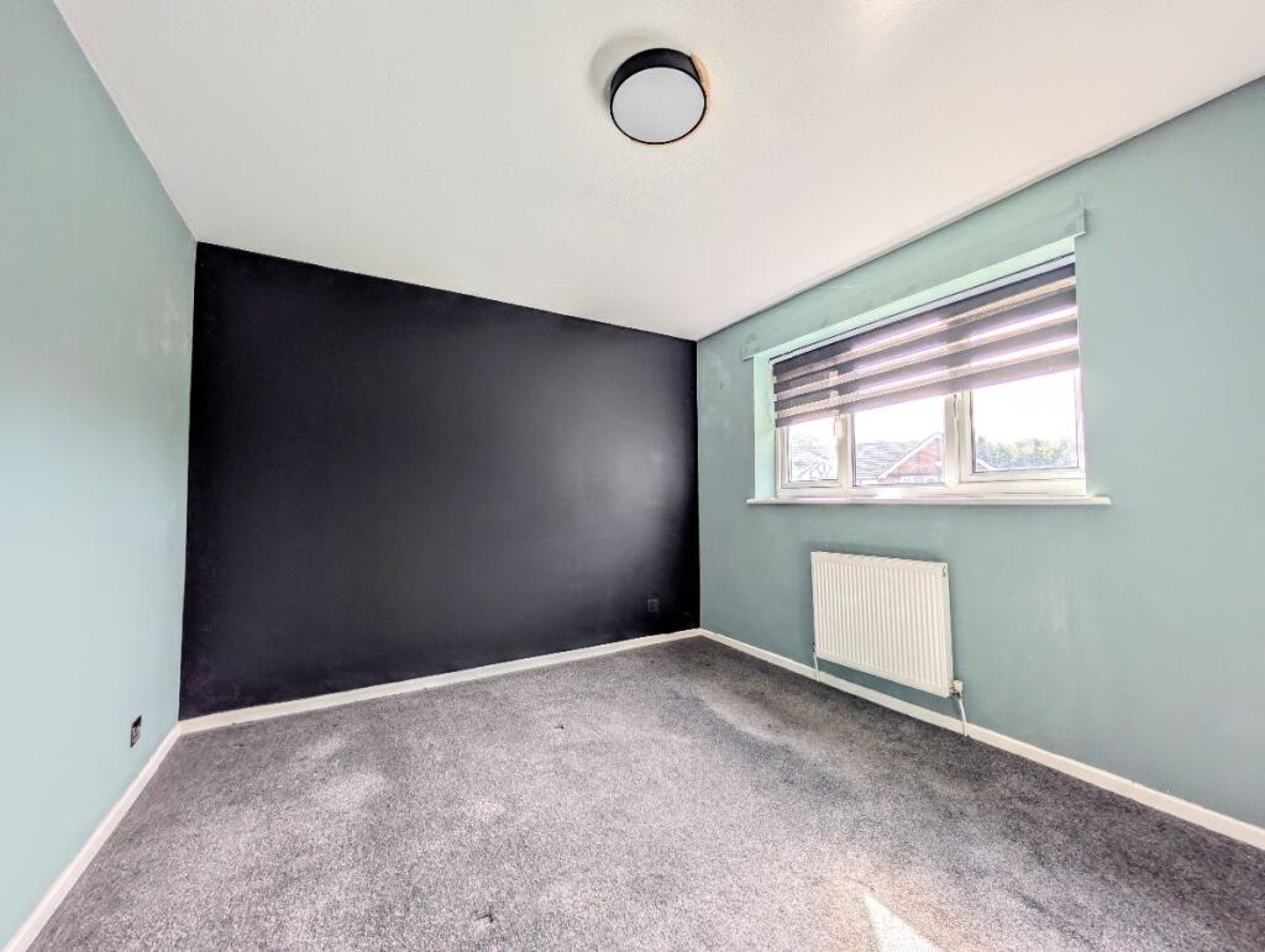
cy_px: 476
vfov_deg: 94.6
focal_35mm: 12
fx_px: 439
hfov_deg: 110.5
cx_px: 632
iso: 65
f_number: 1.7
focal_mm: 2.02
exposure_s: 1/238
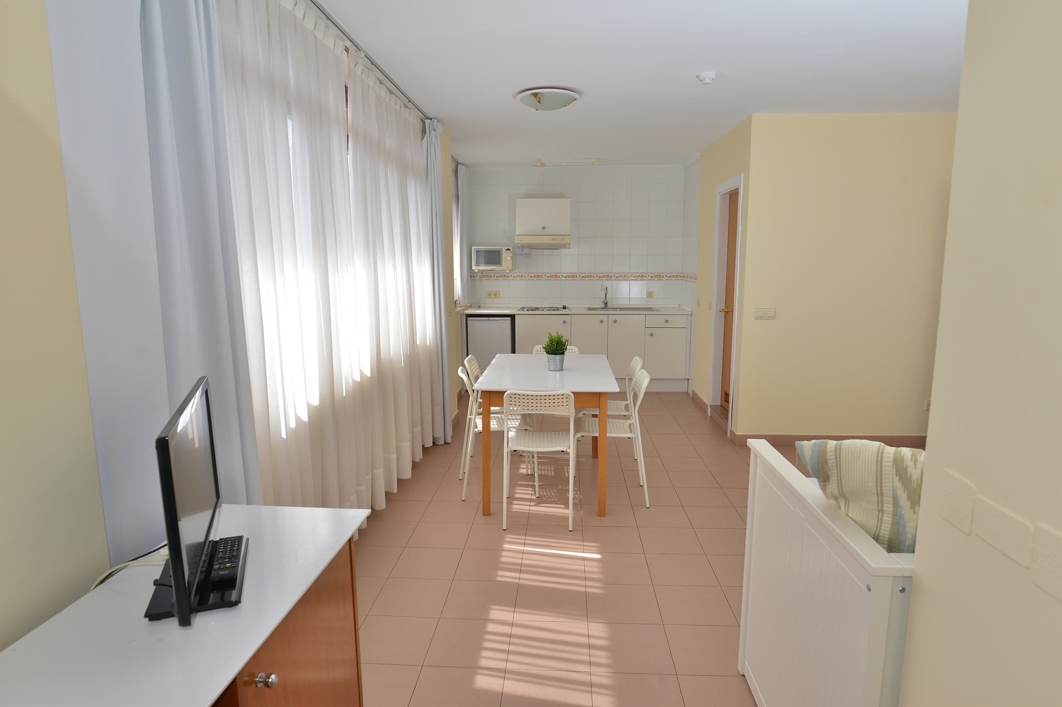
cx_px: 531
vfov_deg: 61.9
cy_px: 354
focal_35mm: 20
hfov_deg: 84.0
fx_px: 590
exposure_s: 1/250
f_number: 8
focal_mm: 20
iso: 640
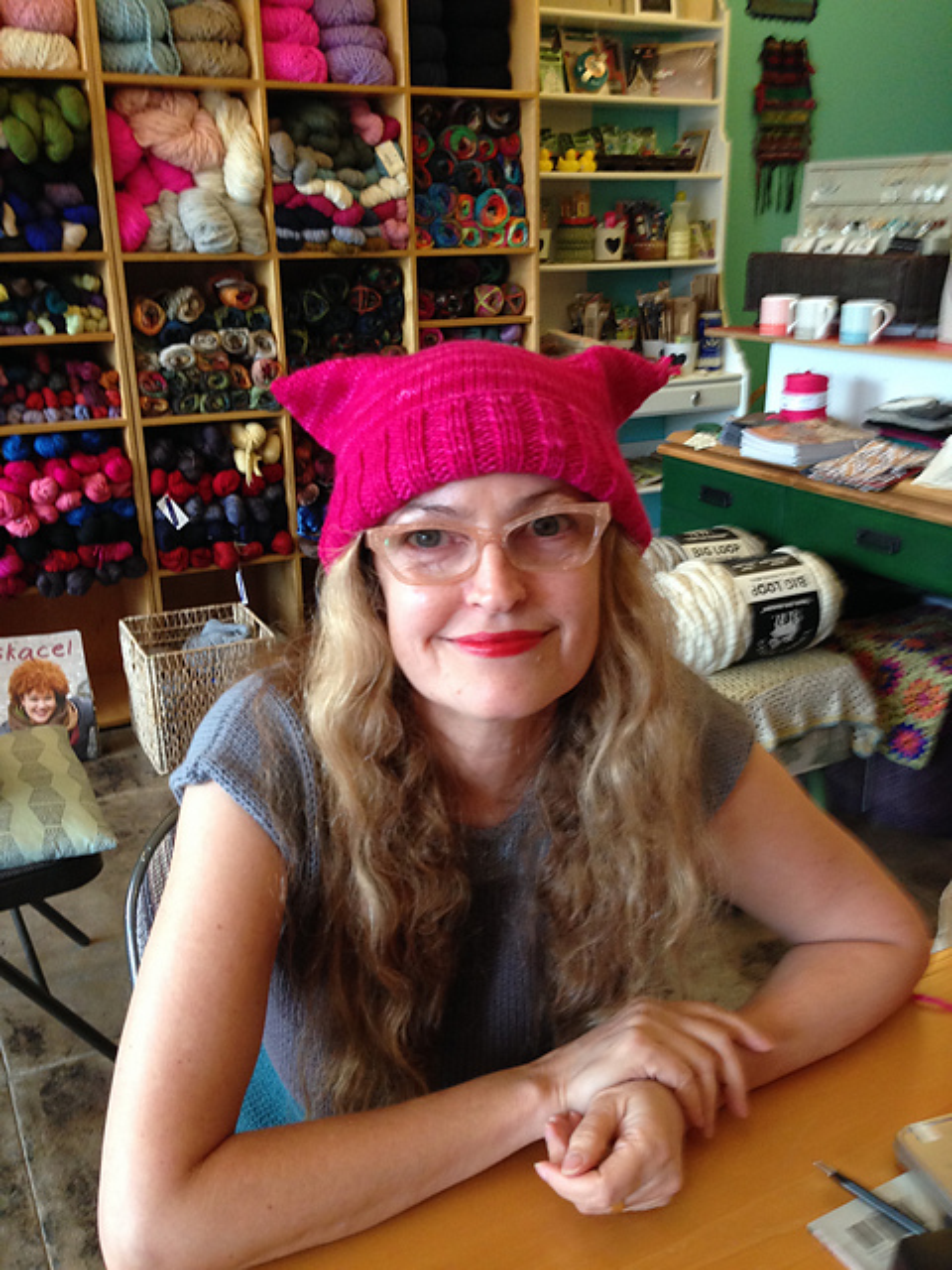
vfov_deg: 55.4
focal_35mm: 33
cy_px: 635
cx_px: 476
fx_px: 1210
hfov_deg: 42.9
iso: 160
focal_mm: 4.12
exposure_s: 1/20
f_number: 2.4
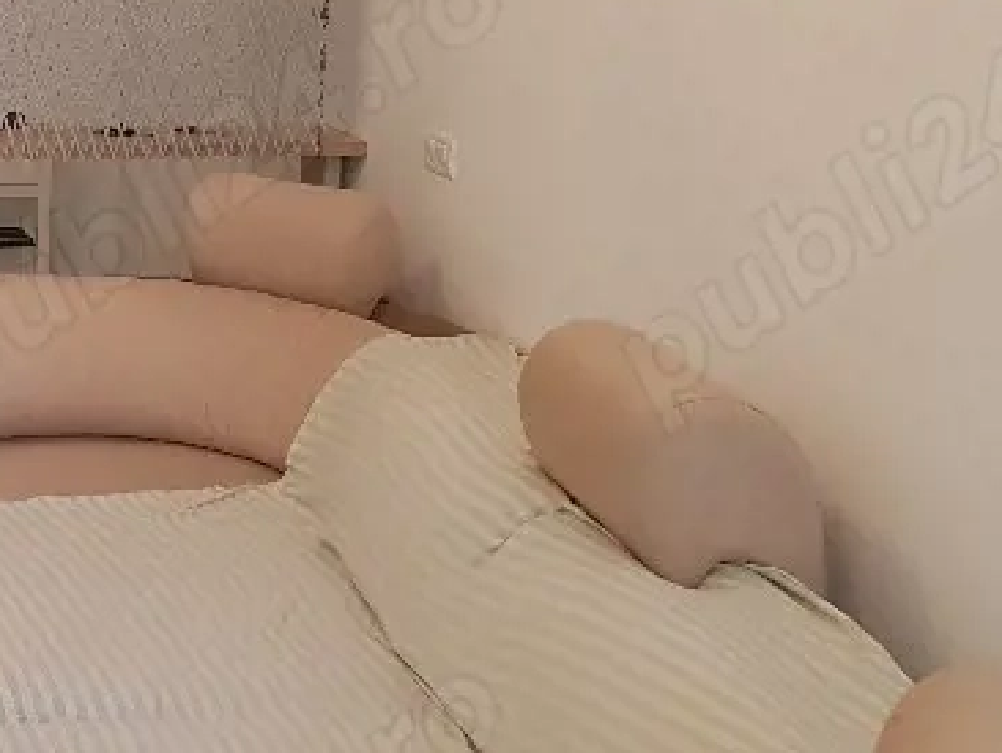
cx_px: -323
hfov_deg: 23.9
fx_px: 2057
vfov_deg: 20.6
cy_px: 203
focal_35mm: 71
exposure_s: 1/50
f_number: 1.7
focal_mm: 4.3
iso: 160
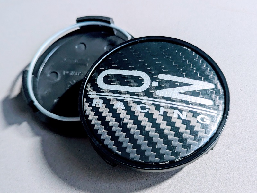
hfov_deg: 39.6
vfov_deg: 30.3
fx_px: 357
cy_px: 96
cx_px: 128
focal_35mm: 48
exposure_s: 1/60.2
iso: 360
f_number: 1.85
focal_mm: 6.81
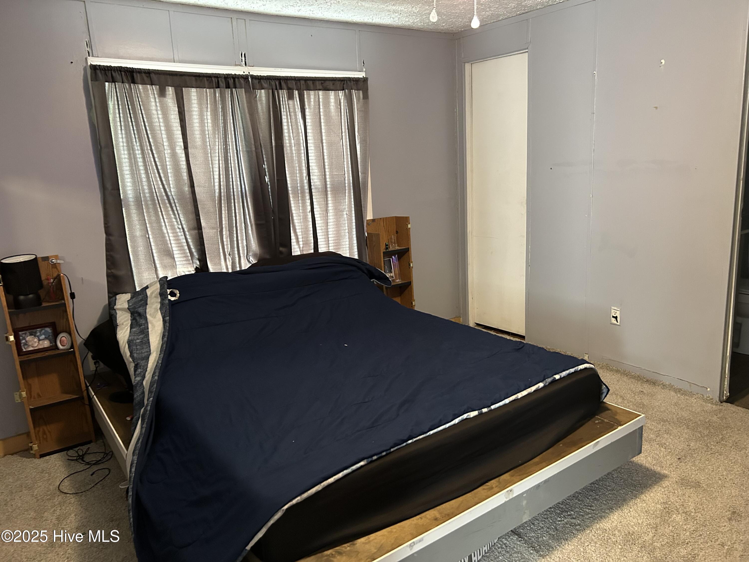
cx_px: 374
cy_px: 281
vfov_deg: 53.1
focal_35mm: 26
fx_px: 563
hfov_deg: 67.3
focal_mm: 5.7
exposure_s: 1/40
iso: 640
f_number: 1.5
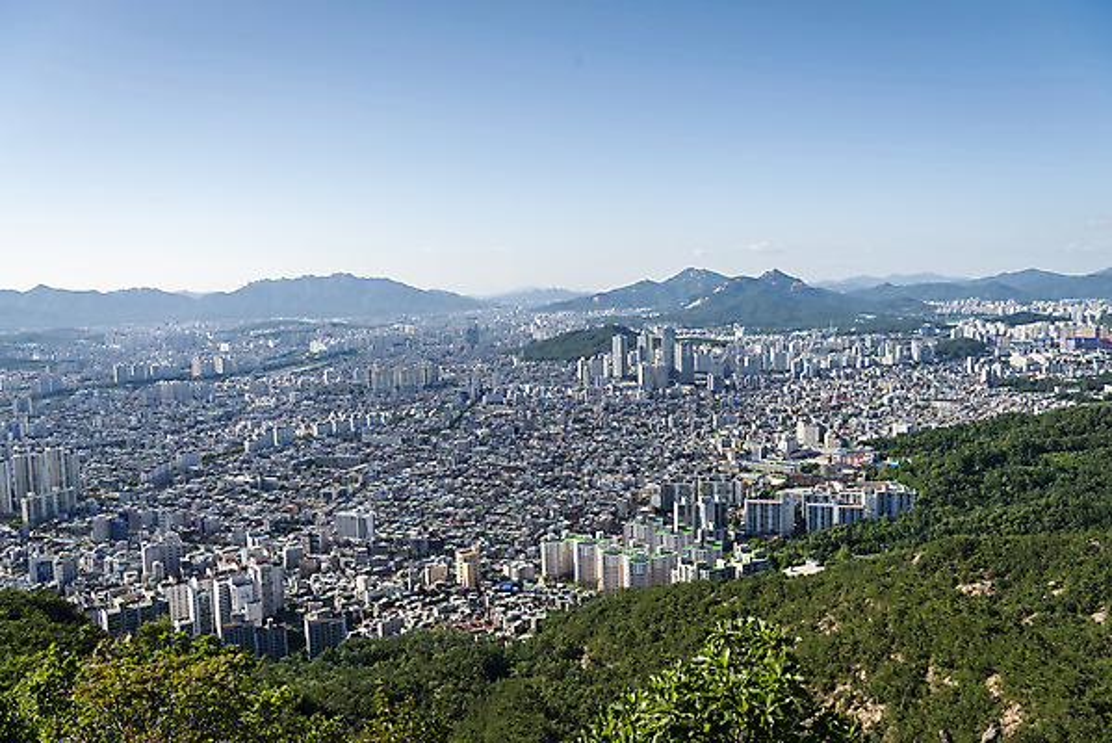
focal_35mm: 31
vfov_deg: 42.4
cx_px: 556
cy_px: 372
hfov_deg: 60.3
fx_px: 958
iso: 250
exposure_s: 1/640
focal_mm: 31
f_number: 8
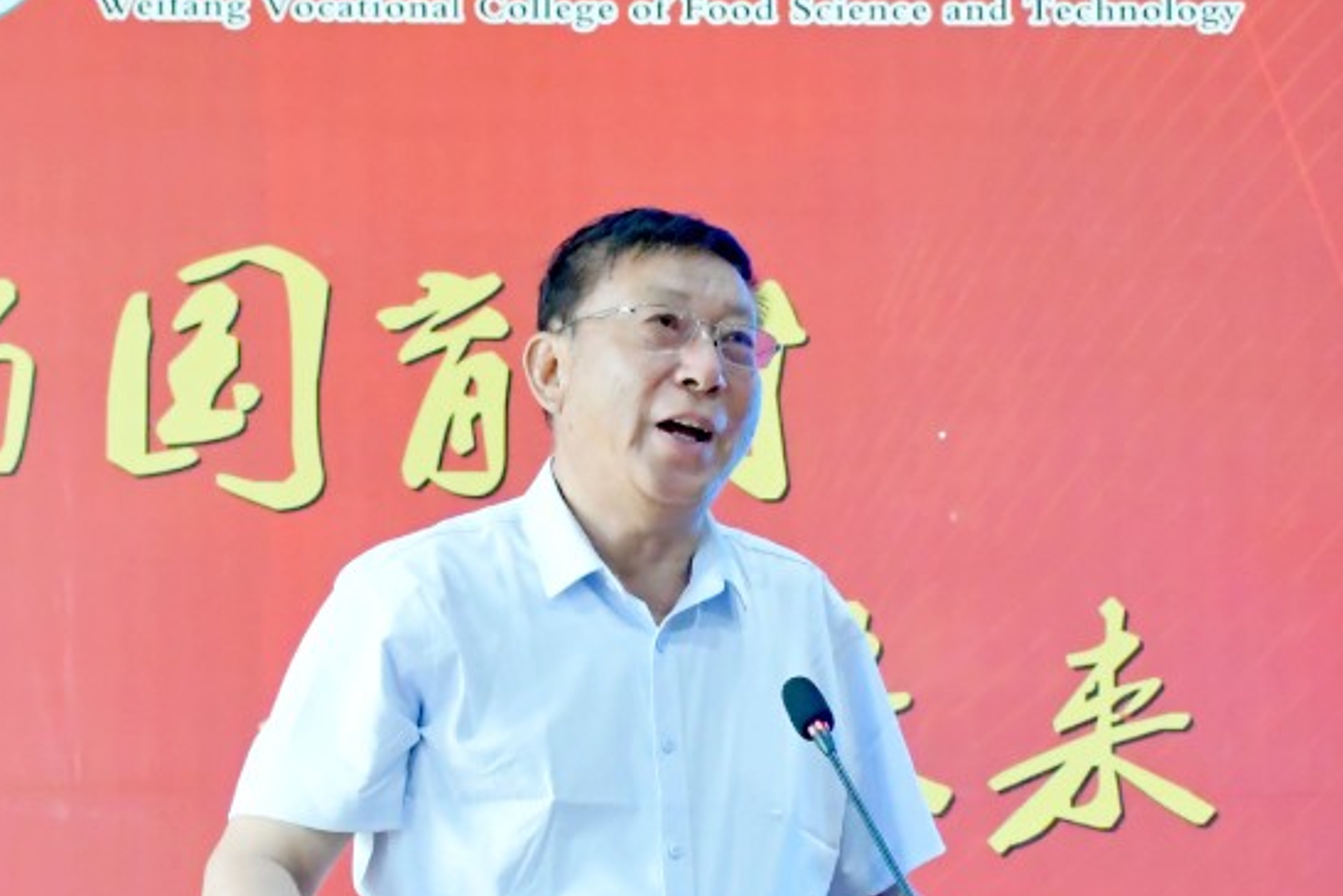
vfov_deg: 23.6
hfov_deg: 35.0
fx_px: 2127
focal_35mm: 57
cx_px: 692
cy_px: 639
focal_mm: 26
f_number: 5
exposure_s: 1/160
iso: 6400
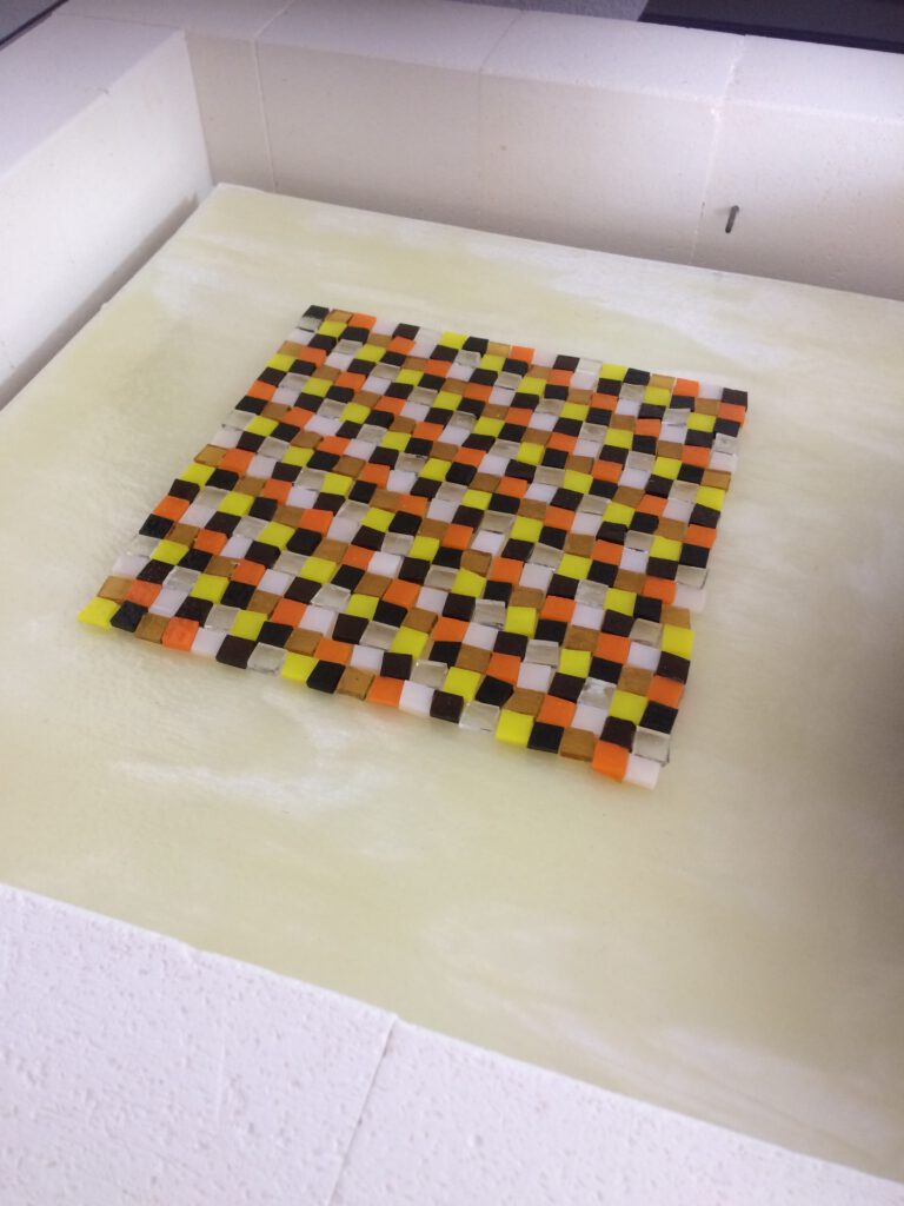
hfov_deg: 48.2
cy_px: 603
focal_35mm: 29
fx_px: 1010
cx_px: 452
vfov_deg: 61.7
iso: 125
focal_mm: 4.15
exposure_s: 1/33
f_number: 2.2
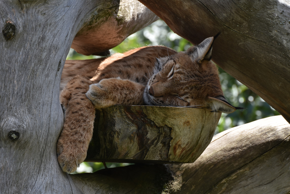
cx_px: 145
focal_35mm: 600
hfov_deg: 3.4
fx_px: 4833
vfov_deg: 2.3
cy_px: 97
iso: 140
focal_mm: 400
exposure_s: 1/160
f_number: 8
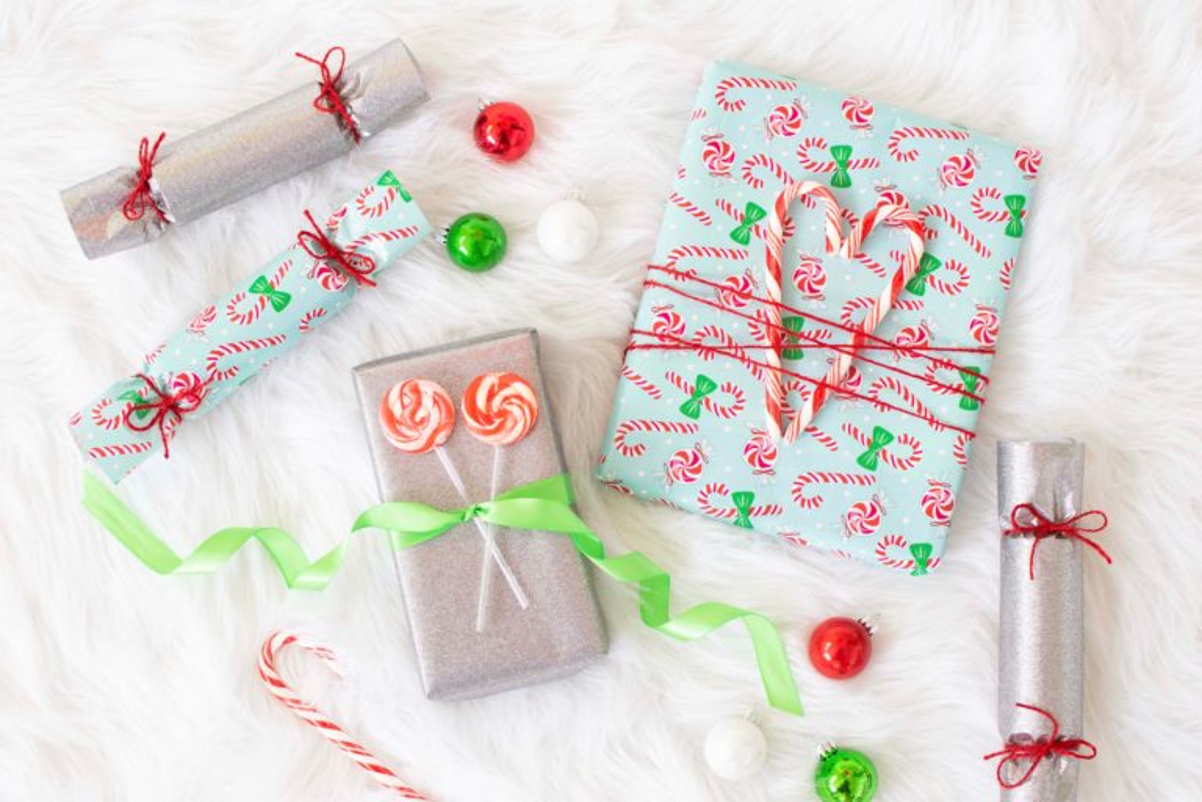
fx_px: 1753
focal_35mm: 52
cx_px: 601
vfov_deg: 25.8
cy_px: 401
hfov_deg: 37.9
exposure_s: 1/50
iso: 500
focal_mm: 35
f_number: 4
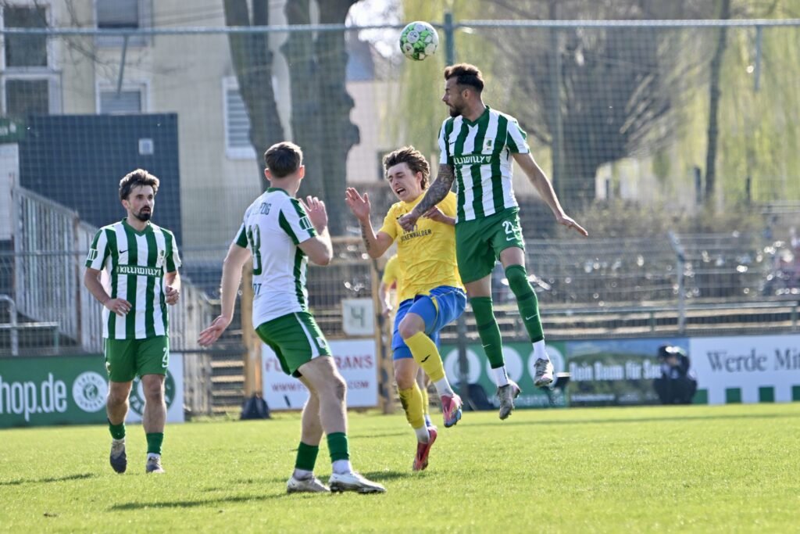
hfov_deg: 7.1
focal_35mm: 290
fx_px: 6445
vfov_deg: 4.7
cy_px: 267
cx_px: 400
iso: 400
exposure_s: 1/1250
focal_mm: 290
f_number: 5.6
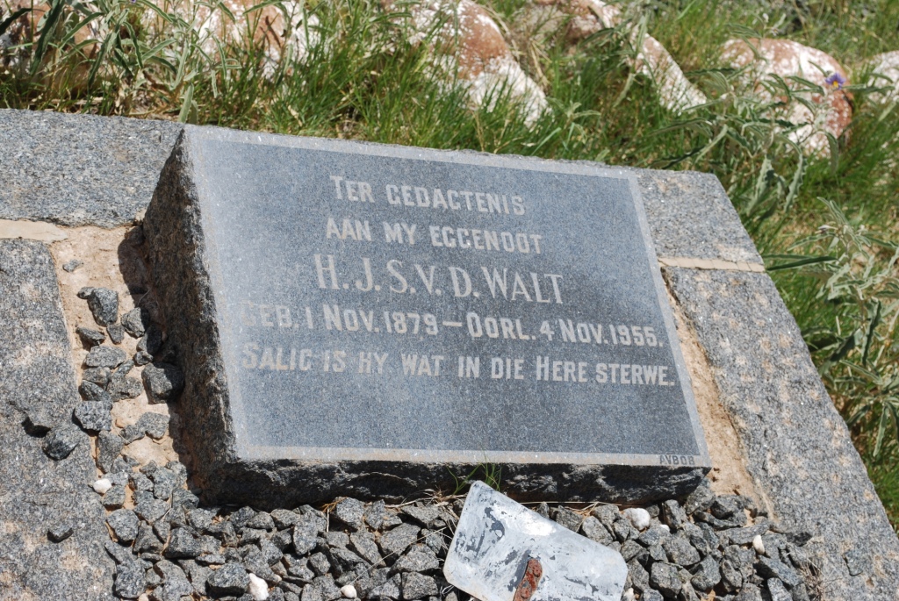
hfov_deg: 24.6
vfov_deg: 16.6
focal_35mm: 82
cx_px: 450
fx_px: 2062
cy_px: 300
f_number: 9
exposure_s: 1/320
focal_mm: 55
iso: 100
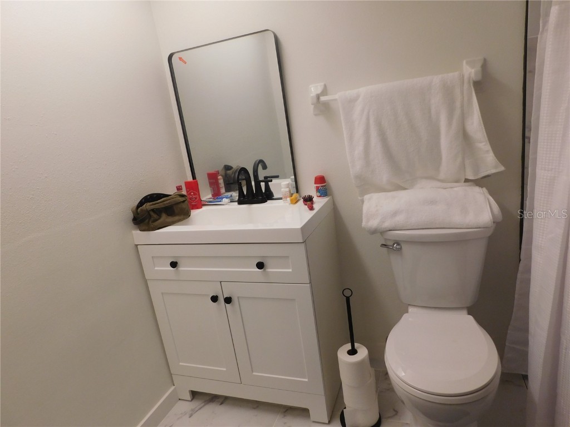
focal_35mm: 23
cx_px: 285
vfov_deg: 58.9
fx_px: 379
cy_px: 214
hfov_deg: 73.9
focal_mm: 4
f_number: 3
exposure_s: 1/60
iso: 125
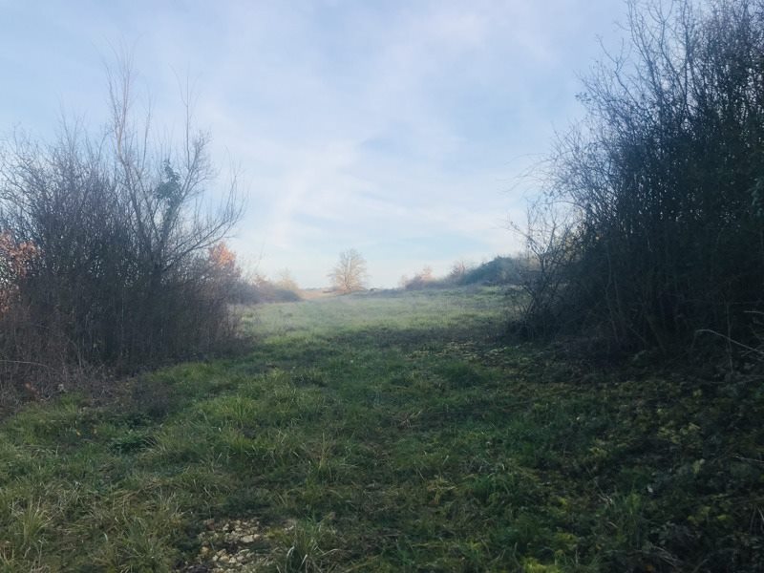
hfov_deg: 63.4
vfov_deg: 49.7
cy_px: 286
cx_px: 382
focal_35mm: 28
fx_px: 618
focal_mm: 3.99
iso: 20
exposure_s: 1/704
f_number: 1.8
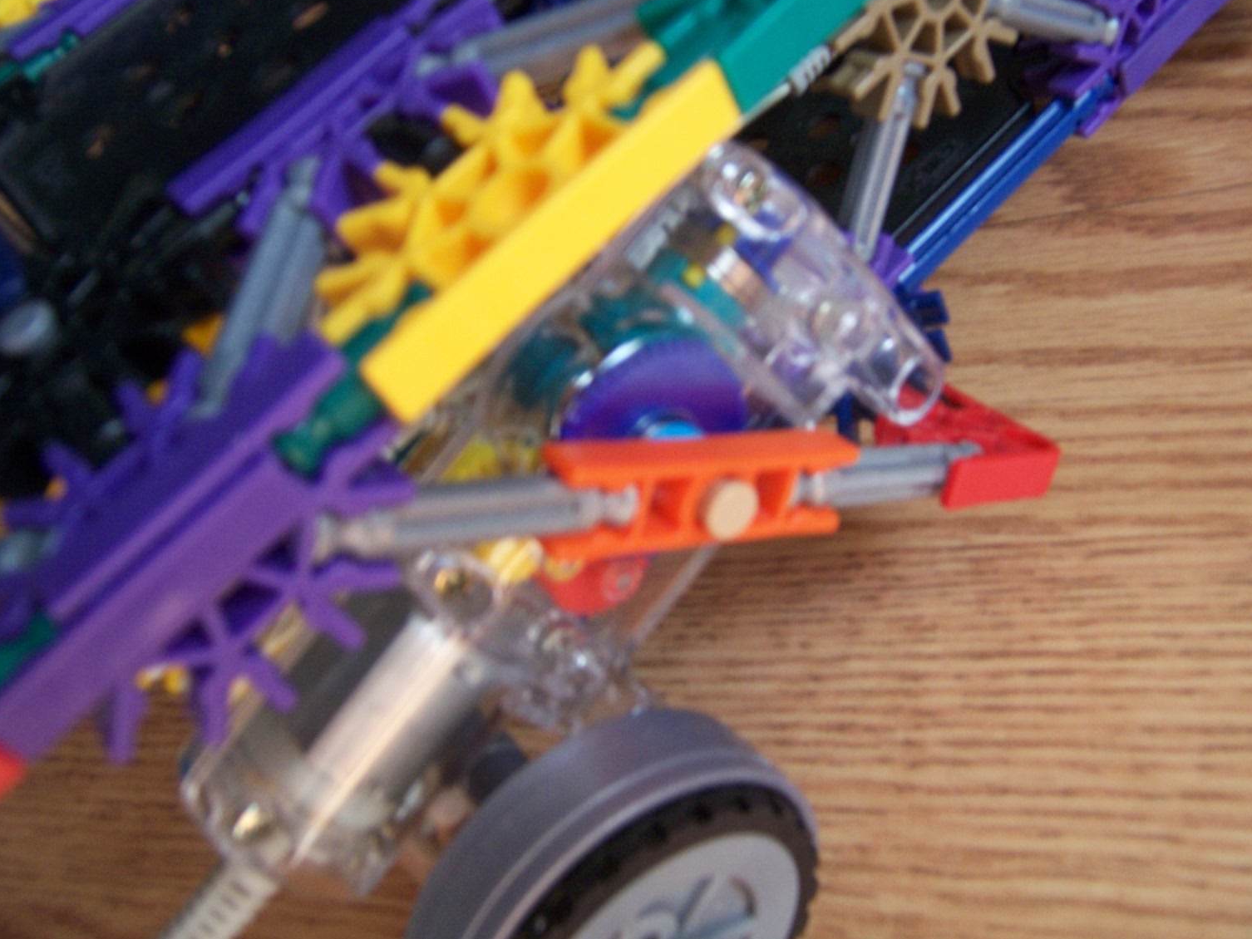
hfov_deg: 53.9
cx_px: 641
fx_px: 1230
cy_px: 458
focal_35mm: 34
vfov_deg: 41.8
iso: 140
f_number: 3.4
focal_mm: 5.5
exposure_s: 1/10
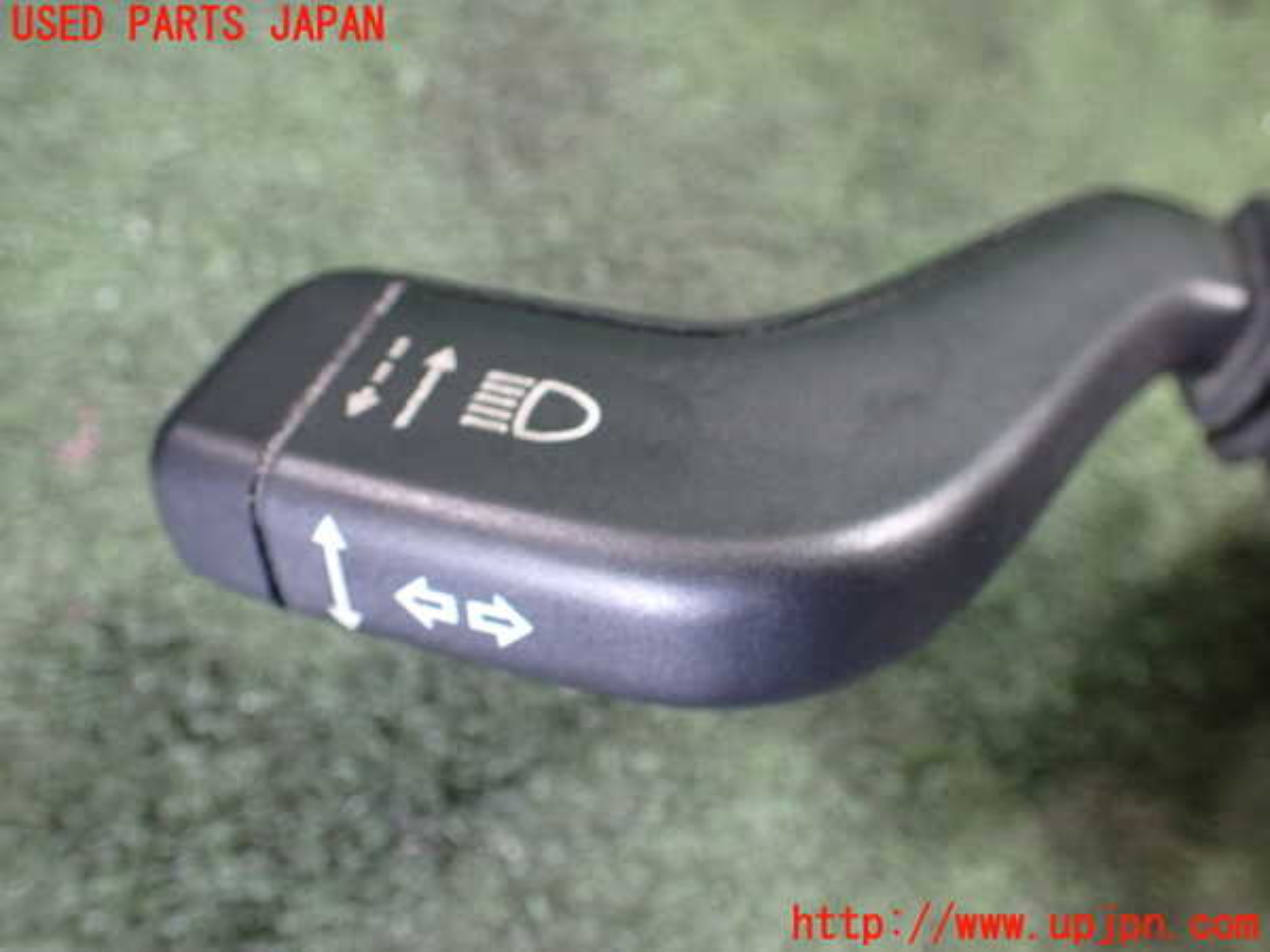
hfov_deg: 60.0
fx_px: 1101
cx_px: 635
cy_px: 476
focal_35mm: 30
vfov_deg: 46.8
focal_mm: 5.4
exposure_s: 1/30
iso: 800
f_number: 2.3
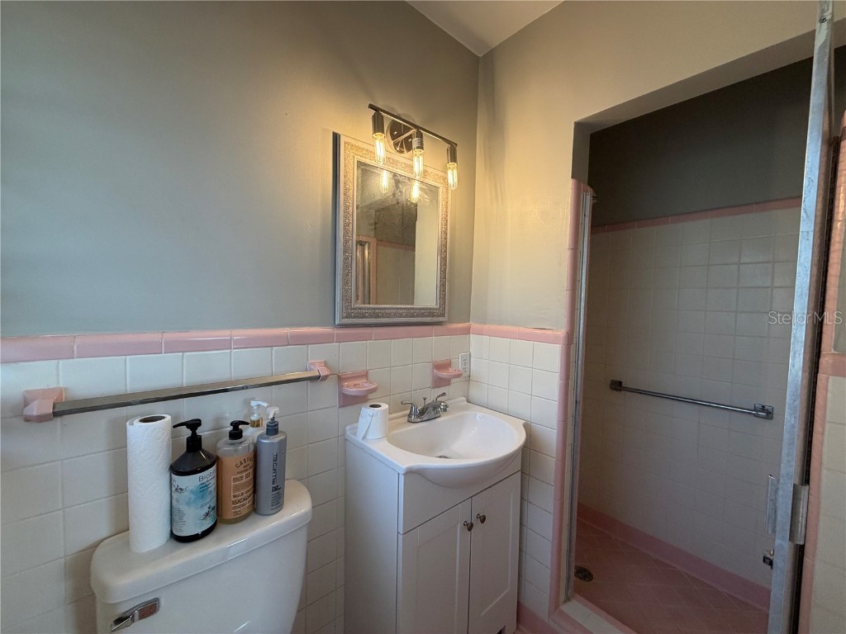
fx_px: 342
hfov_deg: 102.1
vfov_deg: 85.7
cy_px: 317
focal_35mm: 14
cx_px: 423
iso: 160
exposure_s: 1/120
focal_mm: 2.22
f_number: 2.2
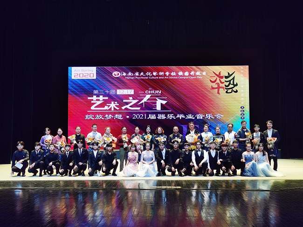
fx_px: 359
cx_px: 152
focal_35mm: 41
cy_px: 114
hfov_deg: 45.8
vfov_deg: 35.1
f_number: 1.8
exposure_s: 1/100
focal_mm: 5.58
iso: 50
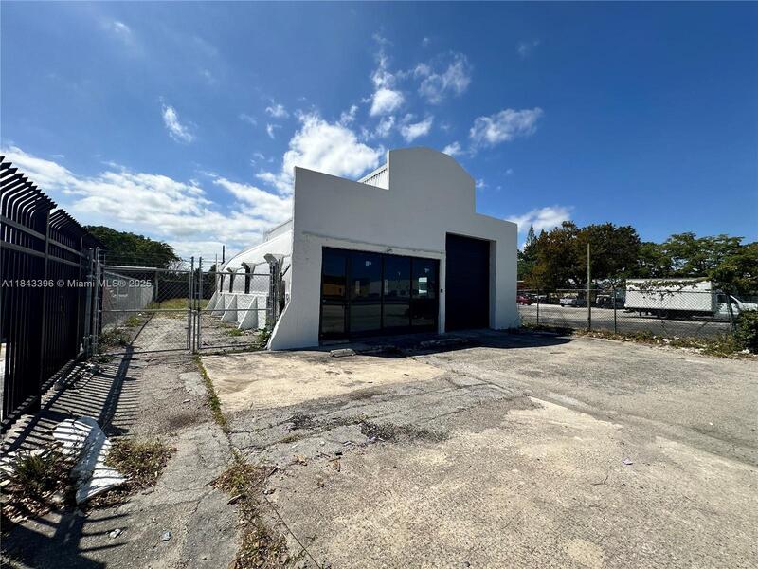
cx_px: 379
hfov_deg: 102.1
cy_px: 284
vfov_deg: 85.7
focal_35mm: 14
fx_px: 307
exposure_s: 1/2959
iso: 50
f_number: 2.2
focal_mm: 2.22
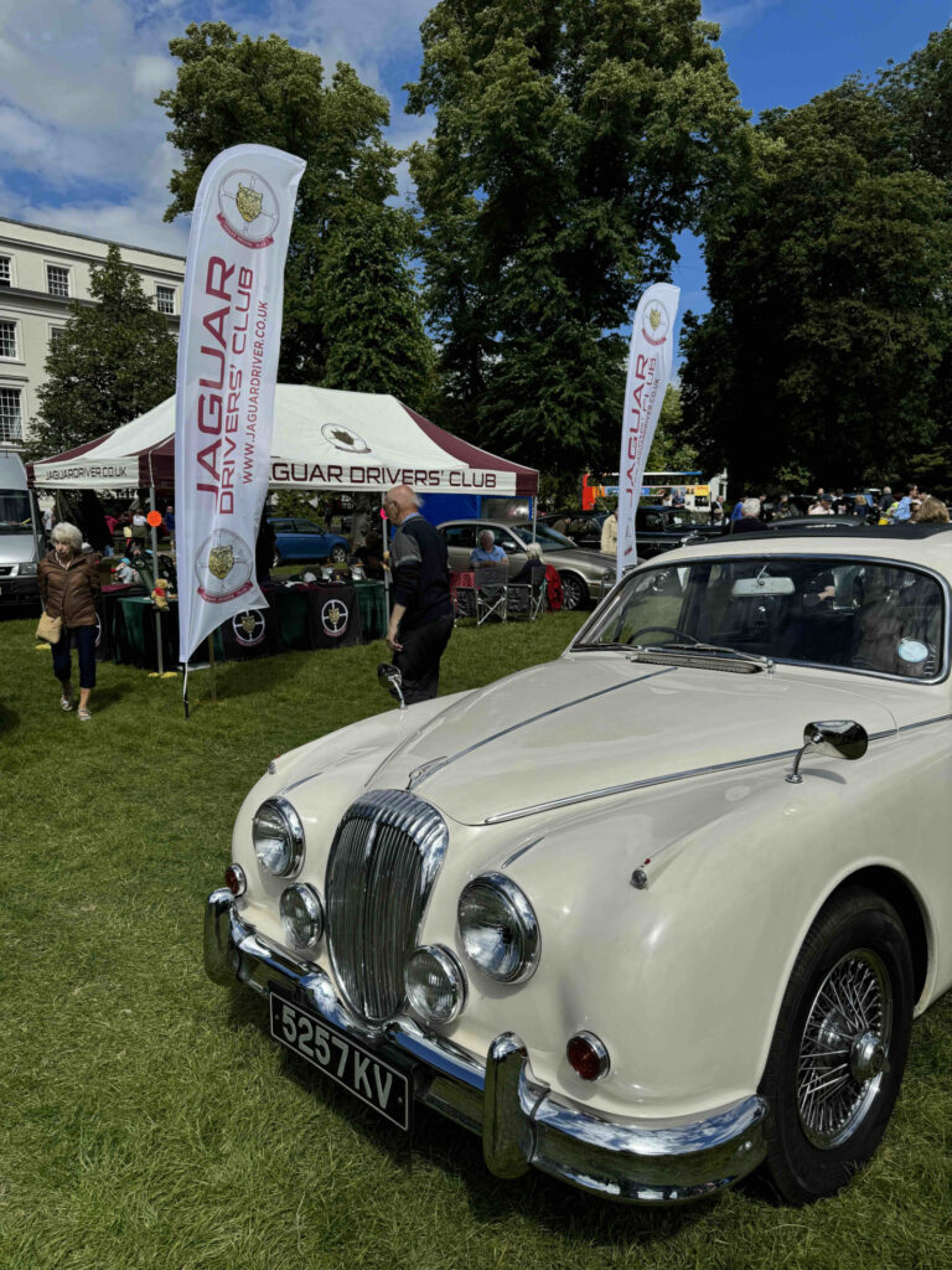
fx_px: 880
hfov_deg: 56.8
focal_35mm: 24
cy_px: 635
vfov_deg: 71.6
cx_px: 476
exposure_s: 1/9009
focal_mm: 6.76
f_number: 1.78
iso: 80
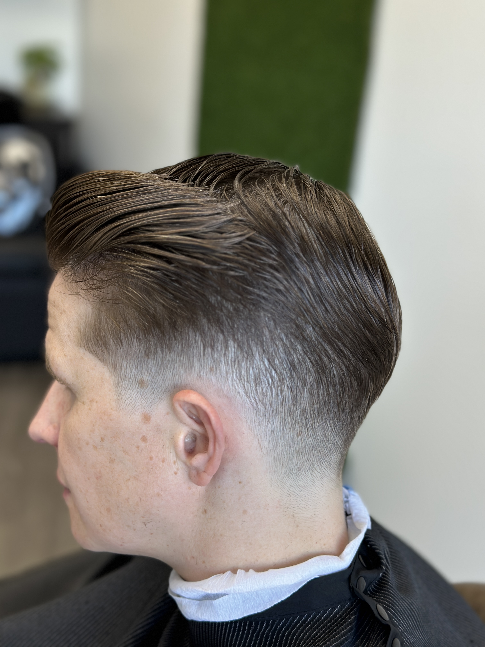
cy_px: 324
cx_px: 242
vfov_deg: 39.7
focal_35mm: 48
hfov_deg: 30.3
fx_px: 897
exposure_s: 1/158
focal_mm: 6.86
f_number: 1.78
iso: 80
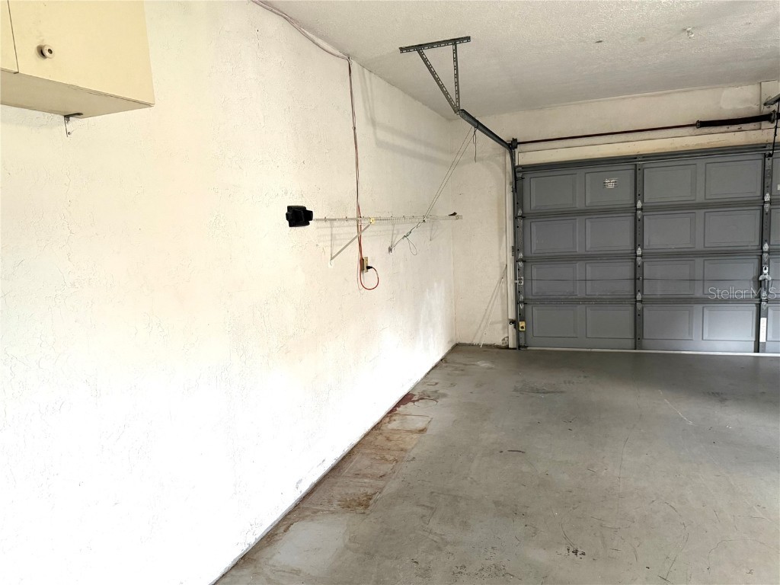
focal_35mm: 24
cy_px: 292
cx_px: 390
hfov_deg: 71.6
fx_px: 541
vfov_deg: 56.8
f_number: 1.78
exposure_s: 1/60
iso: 400
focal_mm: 6.76
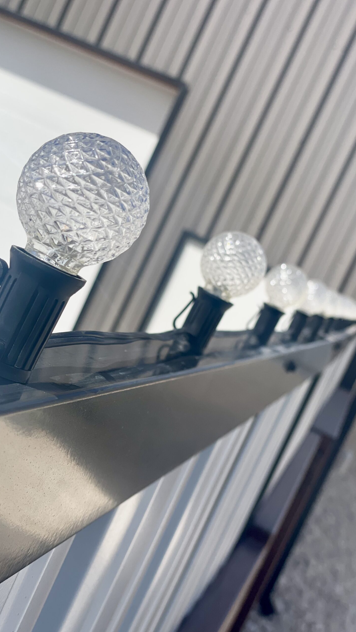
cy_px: 317
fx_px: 957
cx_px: 148
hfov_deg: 21.1
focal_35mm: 57
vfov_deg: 36.6
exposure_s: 1/3195
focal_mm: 6
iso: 32
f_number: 2
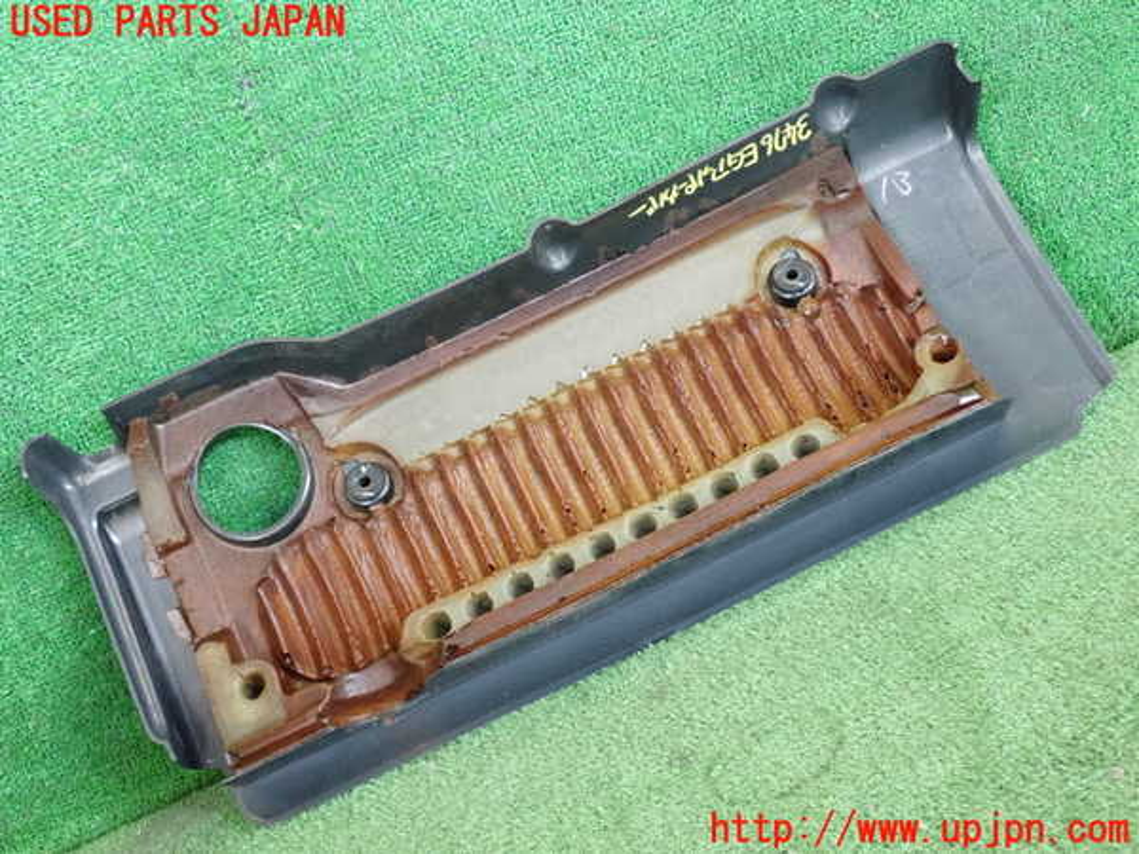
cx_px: 570
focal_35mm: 41
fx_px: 1349
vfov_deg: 35.1
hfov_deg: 45.8
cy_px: 427
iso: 1250
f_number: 2.8
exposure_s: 1/125
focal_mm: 7.31
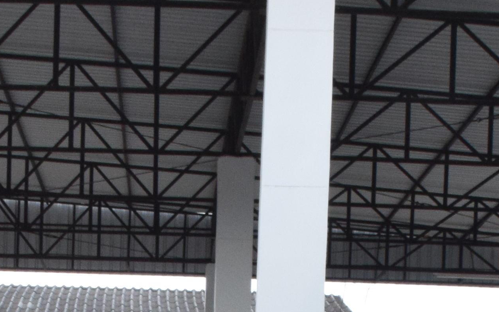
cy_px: 674
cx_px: 215
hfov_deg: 14.4
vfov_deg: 8.5
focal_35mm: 145
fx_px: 1972
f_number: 18
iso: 1000
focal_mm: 20
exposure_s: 1/80
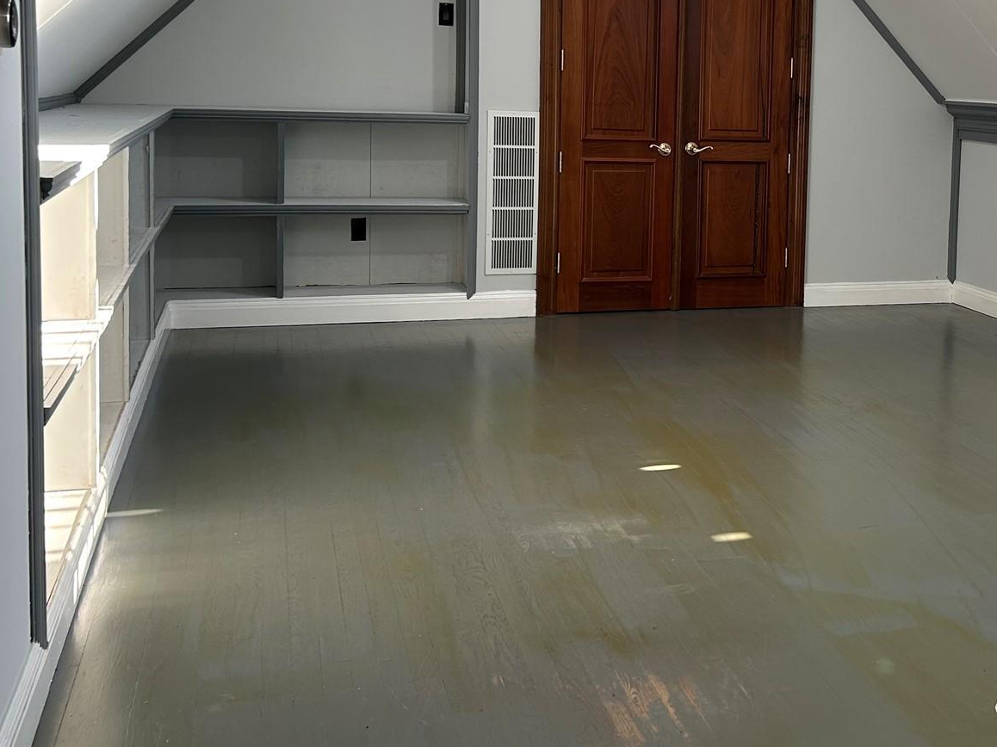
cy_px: 194
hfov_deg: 39.9
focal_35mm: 46
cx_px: 769
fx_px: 1325
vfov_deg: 31.0
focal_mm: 5.7
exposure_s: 1/120
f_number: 1.5
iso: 80
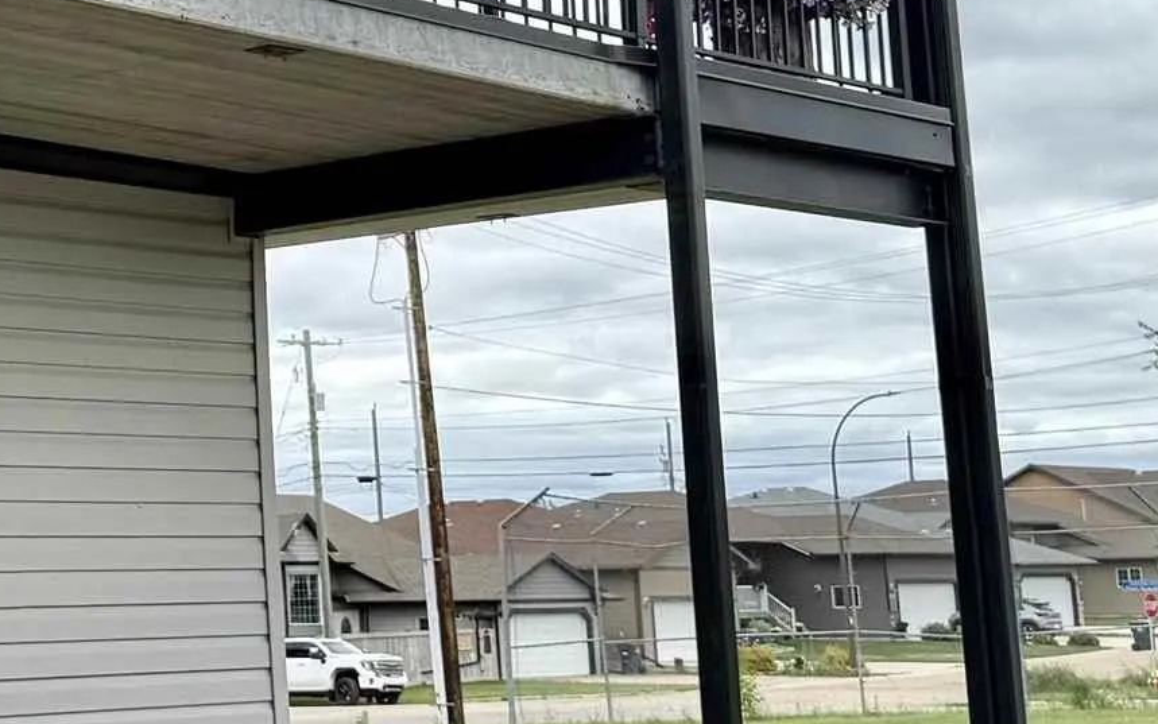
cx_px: -16
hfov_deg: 21.9
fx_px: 2872
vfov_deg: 14.2
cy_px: 44
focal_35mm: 91
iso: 80
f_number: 1.78
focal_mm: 6.76
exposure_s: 1/1727
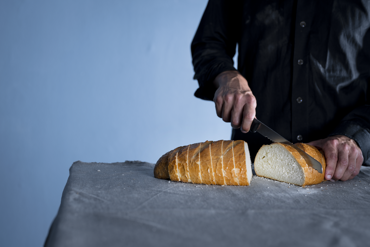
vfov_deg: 16.1
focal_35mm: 85
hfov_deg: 23.9
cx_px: 185
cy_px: 124
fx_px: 874
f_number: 2.8
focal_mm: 85
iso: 64
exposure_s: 1/250
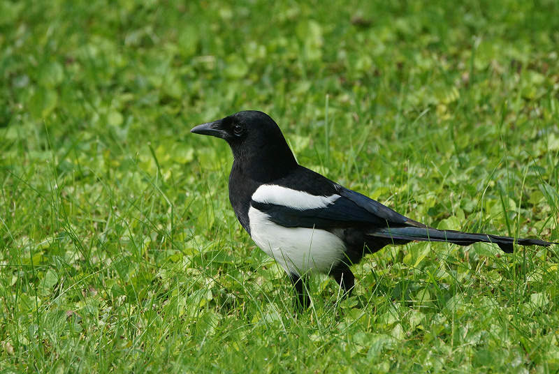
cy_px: 187
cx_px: 280
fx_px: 9330
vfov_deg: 2.3
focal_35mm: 600
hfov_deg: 3.4
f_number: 6.3
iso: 800
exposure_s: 1/1600
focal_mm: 400
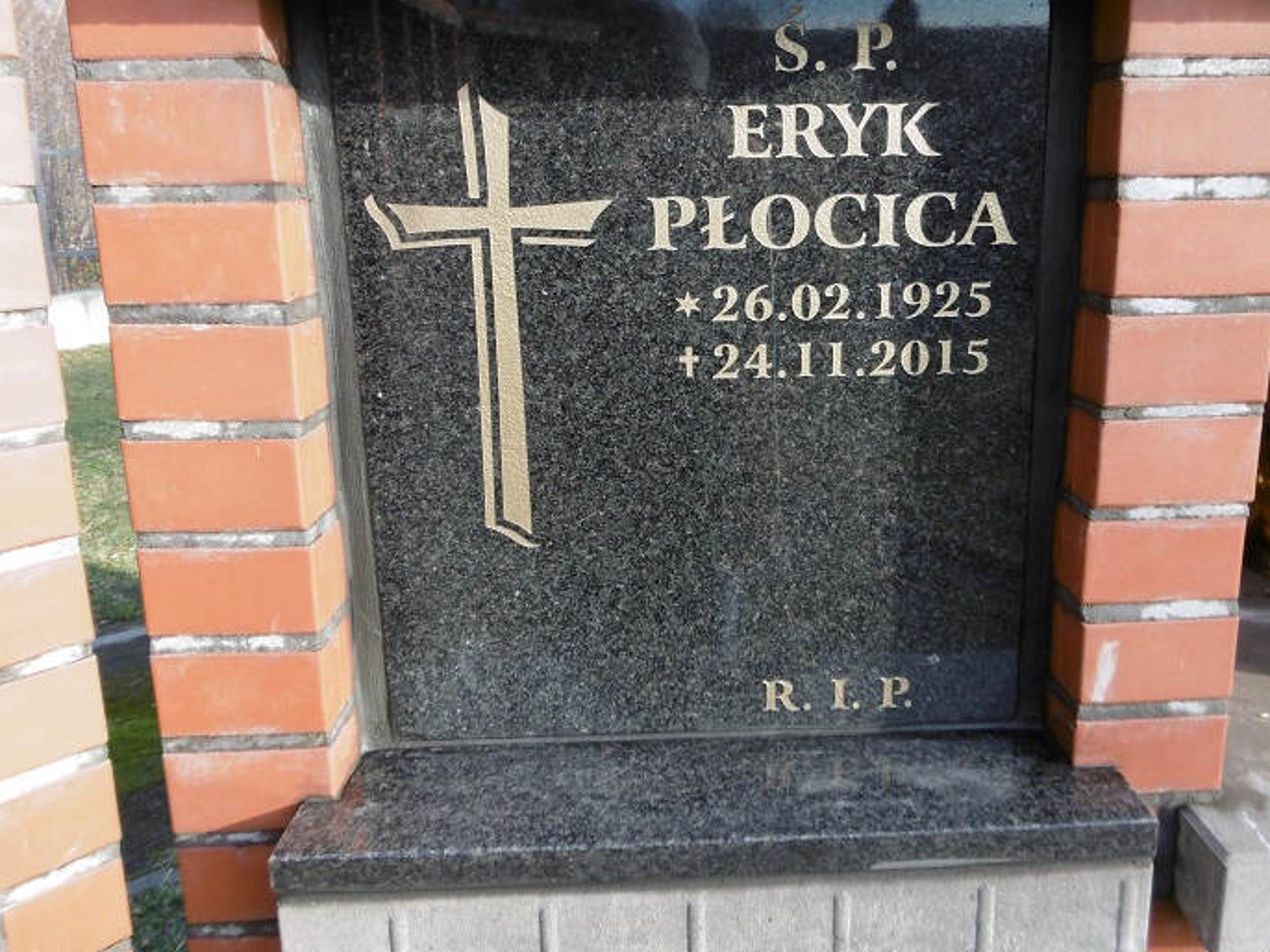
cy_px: 409
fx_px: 1027
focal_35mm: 28
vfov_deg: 49.6
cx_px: 724
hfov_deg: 63.2
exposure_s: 1/200
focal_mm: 4.3
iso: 100
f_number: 3.1
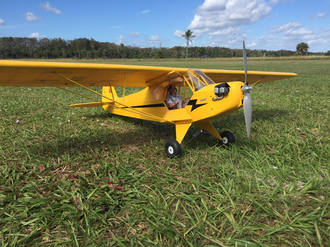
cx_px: 165
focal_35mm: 29
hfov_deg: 61.7
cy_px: 124
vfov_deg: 48.2
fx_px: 276
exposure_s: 1/1980
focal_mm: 4.15
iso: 32
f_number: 2.2
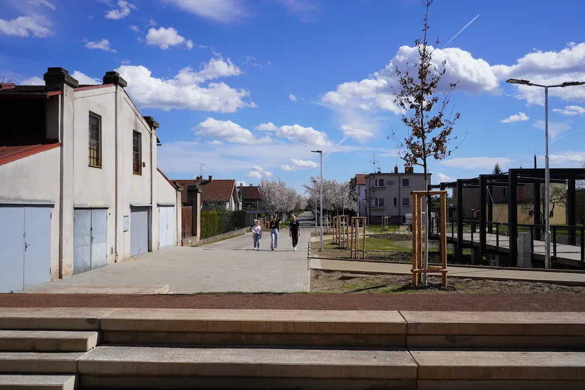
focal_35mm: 30
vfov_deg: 43.6
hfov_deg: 61.9
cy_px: 195
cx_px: 292
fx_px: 488
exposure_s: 1/320
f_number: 10
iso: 100
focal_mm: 20
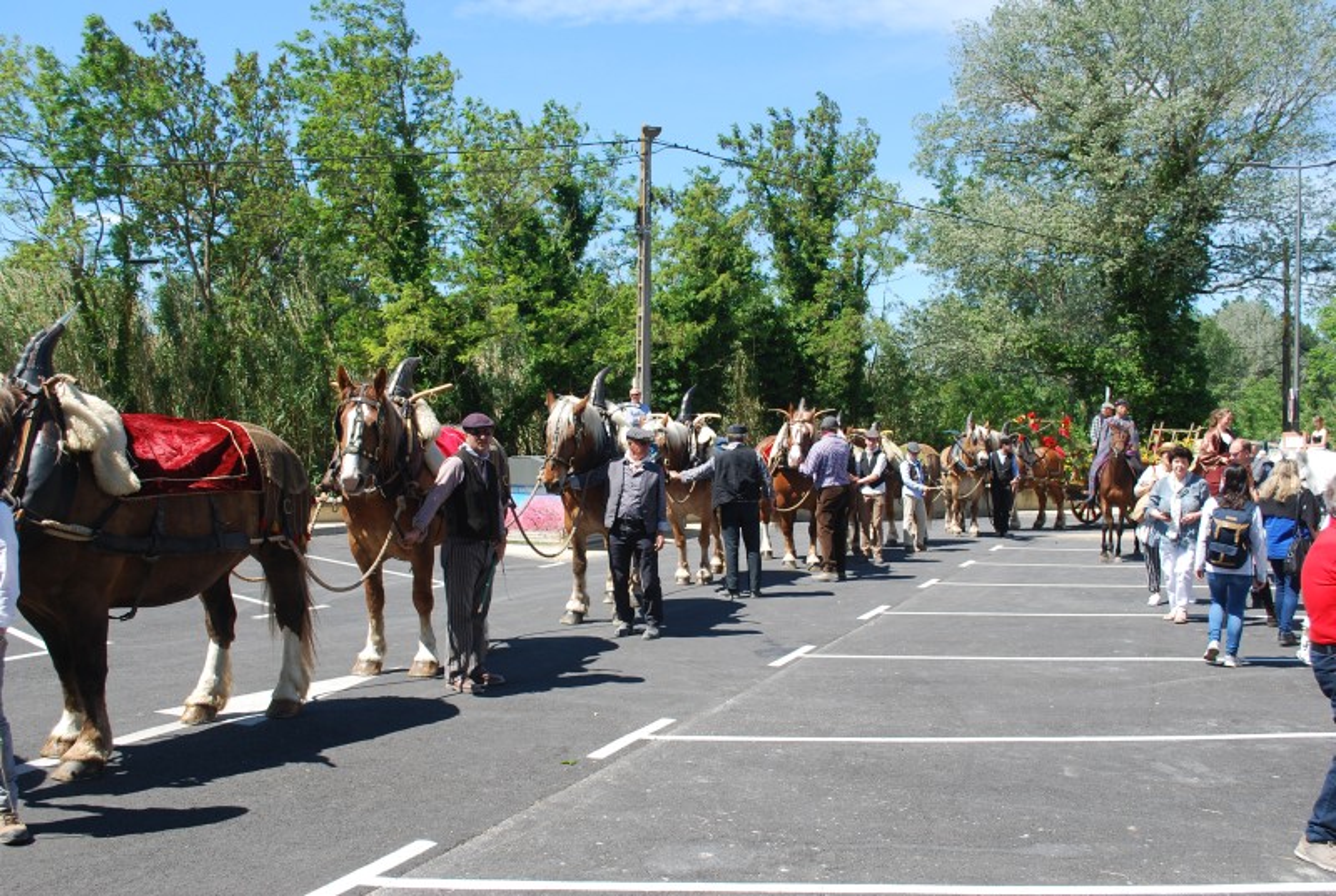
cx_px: 668
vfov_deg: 40.1
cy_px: 448
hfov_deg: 57.1
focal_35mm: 33
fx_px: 1227
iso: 100
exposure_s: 1/160
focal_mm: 22
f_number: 6.3
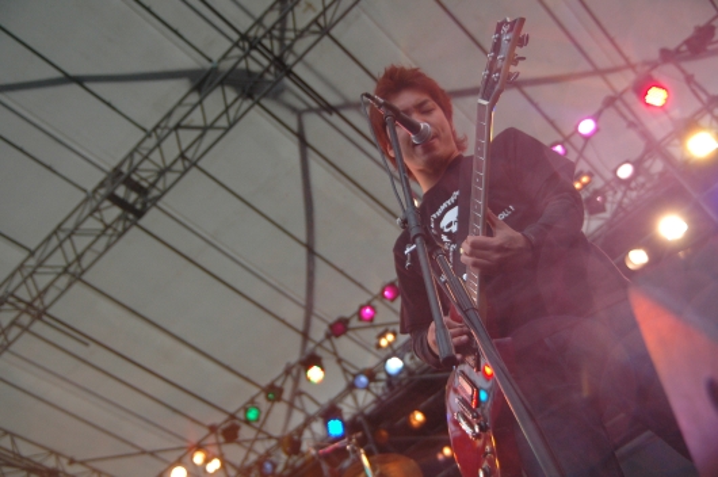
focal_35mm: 40
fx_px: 807
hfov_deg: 48.0
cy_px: 238
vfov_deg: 32.9
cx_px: 359
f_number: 3.2
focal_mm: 27
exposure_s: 1/1600
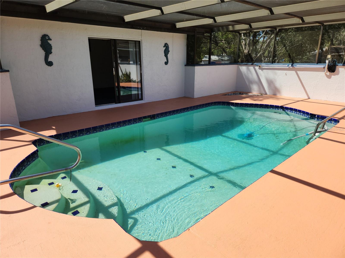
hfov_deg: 73.9
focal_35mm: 23
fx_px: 229
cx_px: 172
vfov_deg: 58.9
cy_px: 129
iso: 20
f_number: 1.8
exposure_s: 1/955
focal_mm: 5.4
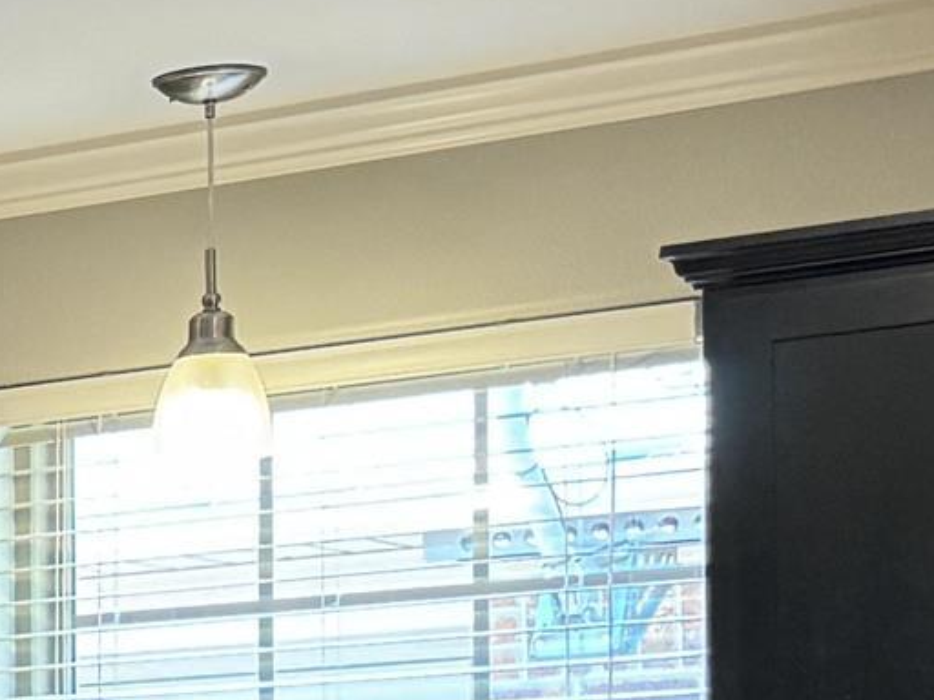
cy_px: 1037
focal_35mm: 144
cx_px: -1529
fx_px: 3885
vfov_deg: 10.0
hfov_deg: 10.9
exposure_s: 1/60
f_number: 1.78
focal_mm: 6.76
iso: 400
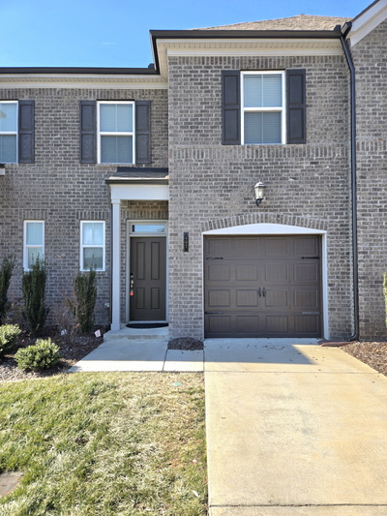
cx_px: 194
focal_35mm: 23
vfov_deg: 73.9
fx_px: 343
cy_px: 258
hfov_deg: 58.9
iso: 25
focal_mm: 5.4
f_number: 1.8
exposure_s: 1/833
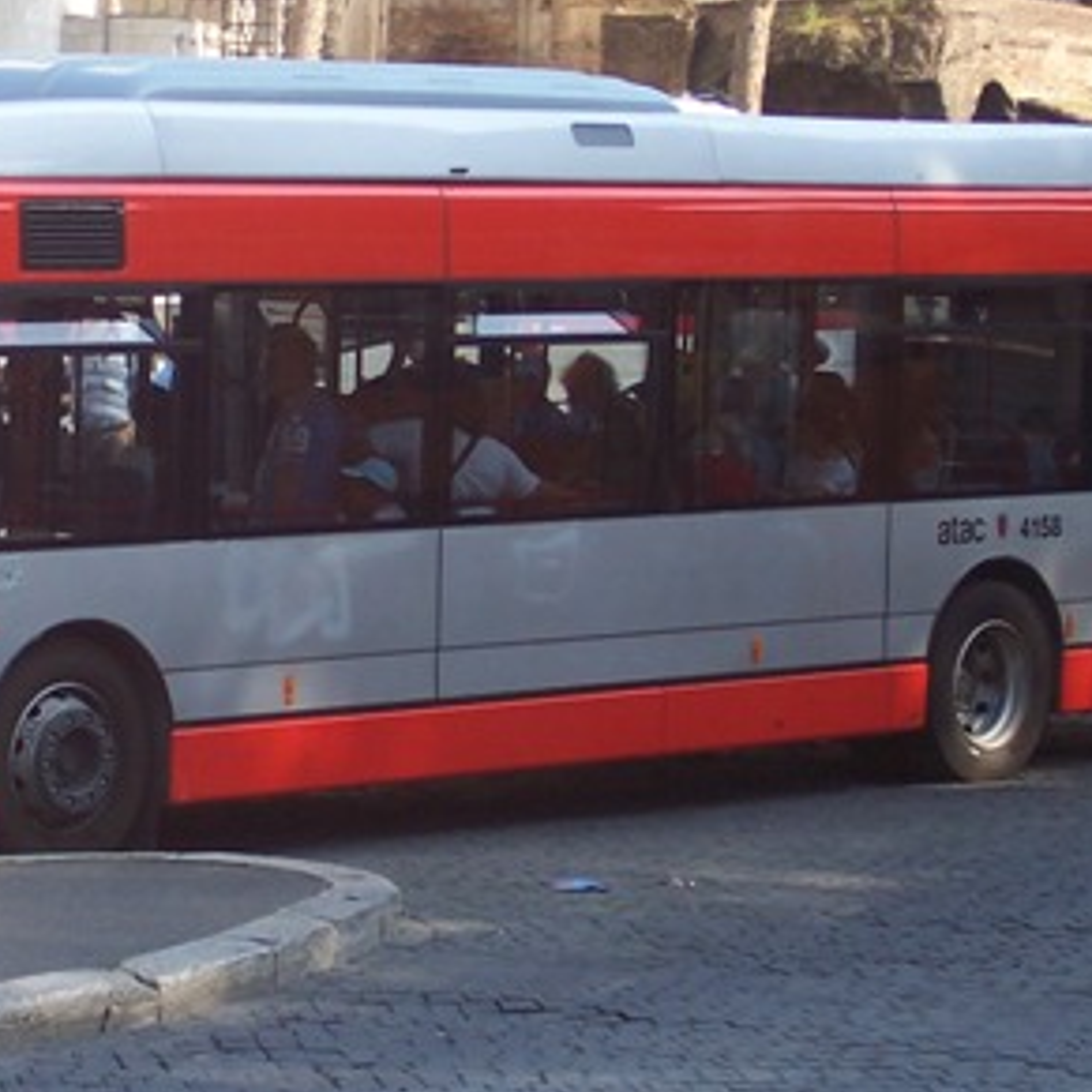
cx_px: 274
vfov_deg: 10.1
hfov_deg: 10.1
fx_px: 6174
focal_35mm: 173
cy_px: 559
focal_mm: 13.5
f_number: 4.1
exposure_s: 1/180
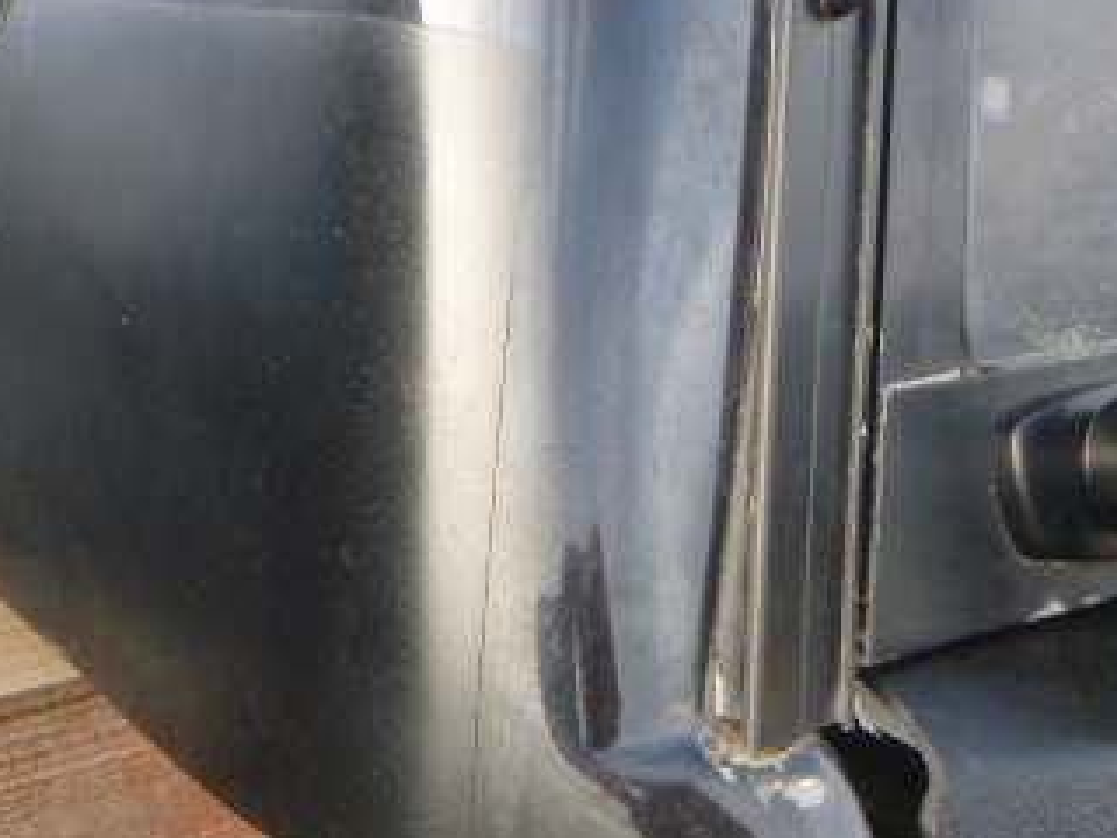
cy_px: 244
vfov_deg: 28.8
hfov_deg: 37.5
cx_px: 318
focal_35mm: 50
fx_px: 1613
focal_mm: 4.5
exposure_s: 1/60
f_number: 3.9
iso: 160
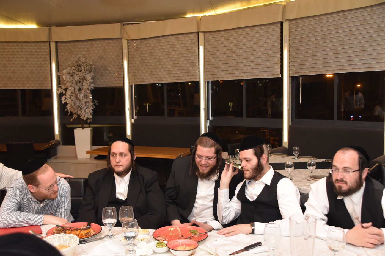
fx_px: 385
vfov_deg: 36.9
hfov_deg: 53.1
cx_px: 192
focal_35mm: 36
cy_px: 128
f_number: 4
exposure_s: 1/60
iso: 1250
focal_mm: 24
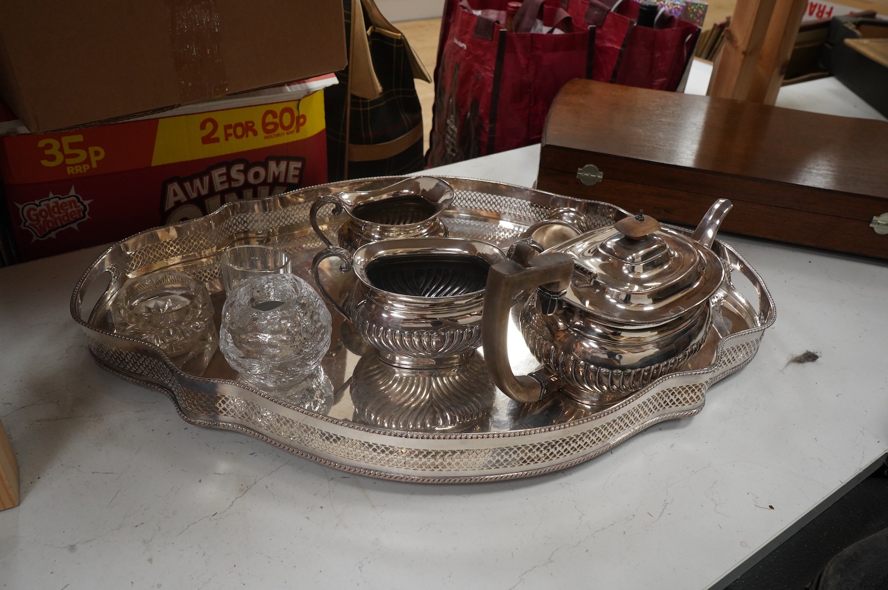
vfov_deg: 46.3
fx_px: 690
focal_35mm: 28
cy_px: 295
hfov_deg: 65.5
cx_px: 444
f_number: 9
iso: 3200
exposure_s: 1/100
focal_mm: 28
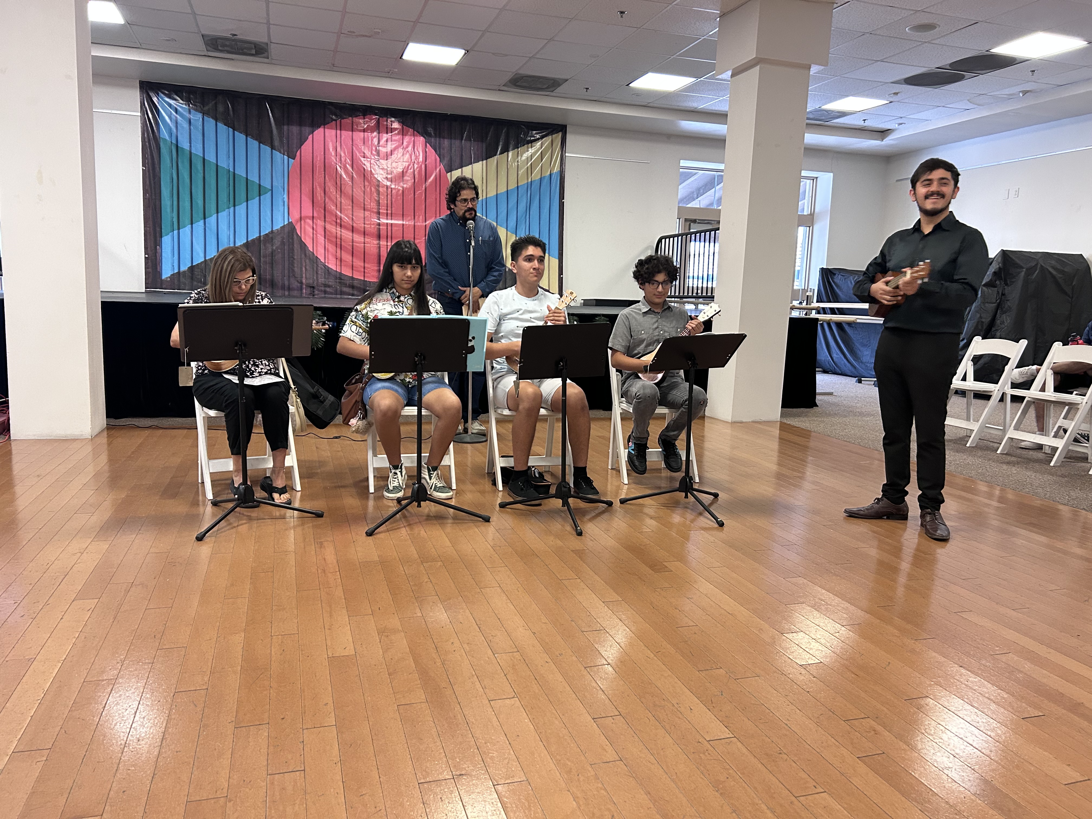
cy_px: 410
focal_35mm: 26
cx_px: 546
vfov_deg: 53.1
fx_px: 820
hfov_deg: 67.3
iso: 320
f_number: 1.5
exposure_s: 1/60
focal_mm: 5.7
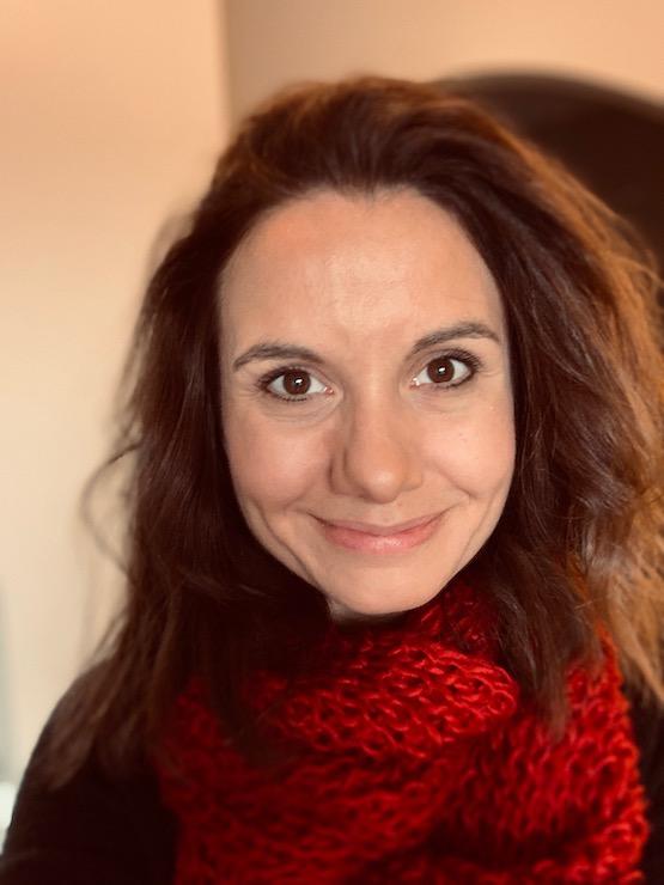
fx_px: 818
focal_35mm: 32
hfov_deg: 44.2
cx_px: 332
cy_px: 442
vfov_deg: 56.8
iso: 200
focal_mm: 2.87
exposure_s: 1/40
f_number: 2.2
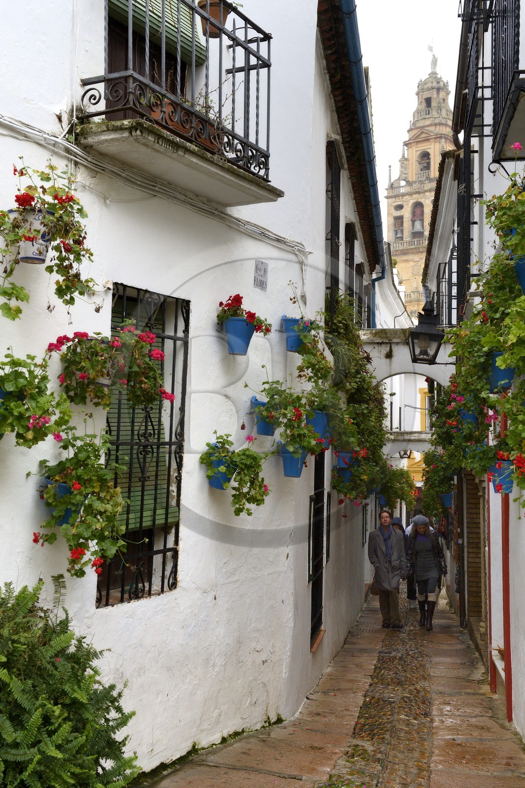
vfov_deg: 41.1
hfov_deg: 28.0
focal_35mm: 48
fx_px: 1051
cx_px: 262
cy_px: 394
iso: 1600
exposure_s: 1/125
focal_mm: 48
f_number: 9
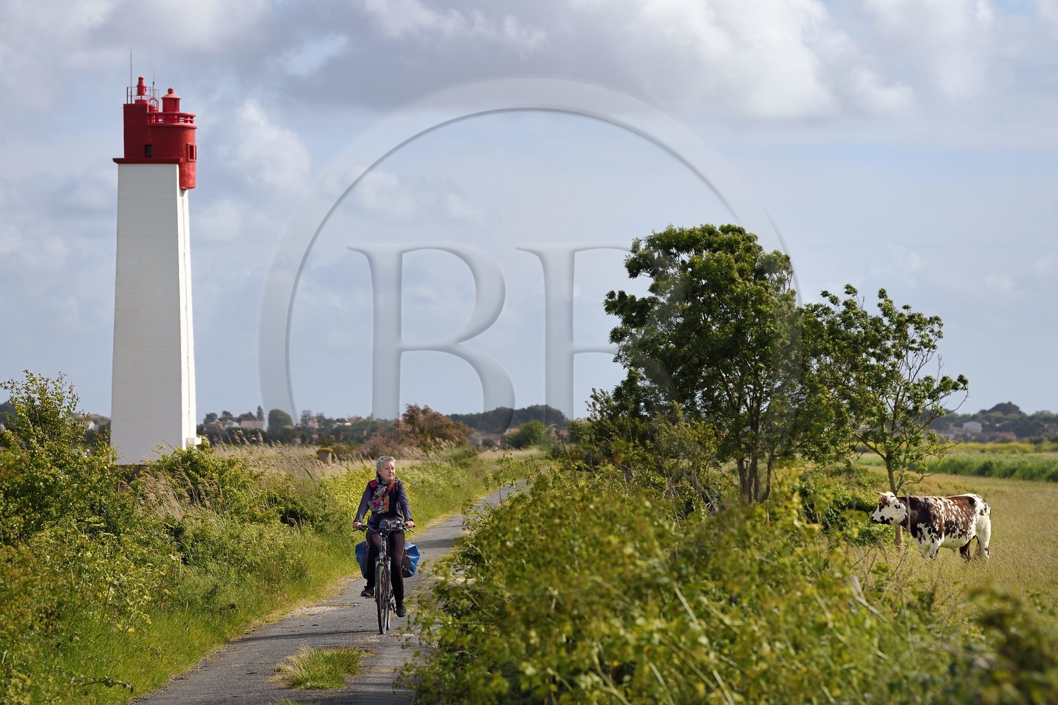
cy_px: 352
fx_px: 4702
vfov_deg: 8.6
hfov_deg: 12.8
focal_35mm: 160
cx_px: 529
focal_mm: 160
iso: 200
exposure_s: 1/800
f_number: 7.1
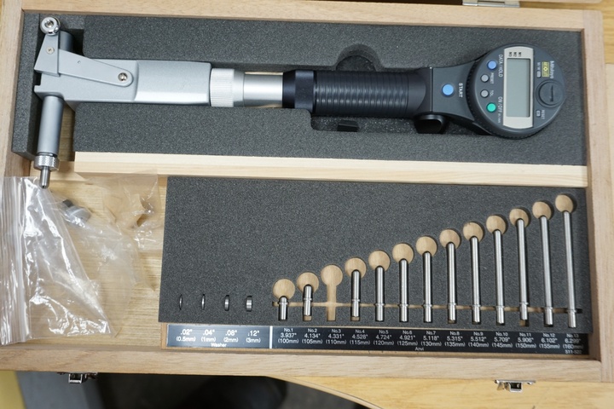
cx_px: 307
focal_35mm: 34
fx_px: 588
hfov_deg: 55.1
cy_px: 204
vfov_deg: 38.4
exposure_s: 1/60
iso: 640
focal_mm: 23
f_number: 4
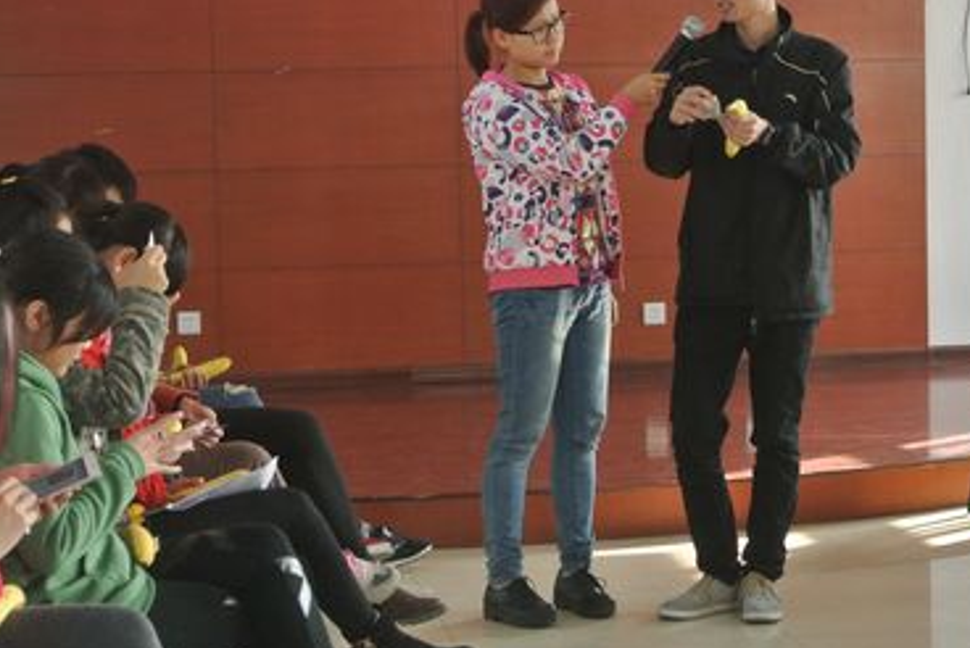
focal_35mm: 106
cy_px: 308
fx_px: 2858
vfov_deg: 12.9
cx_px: 704
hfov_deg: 19.2
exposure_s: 1/60
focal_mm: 24.4
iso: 500
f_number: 5.3
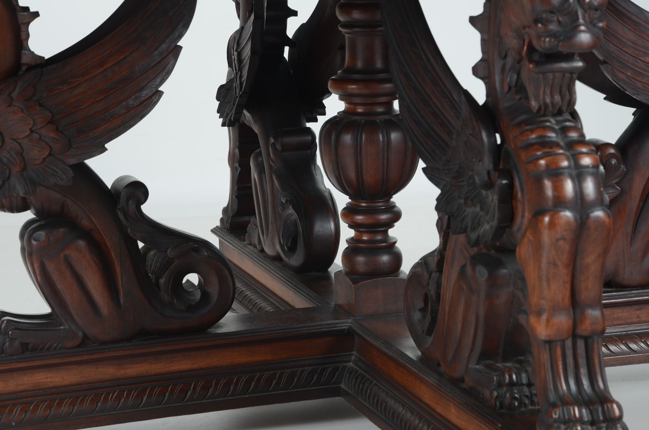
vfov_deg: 13.0
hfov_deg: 19.5
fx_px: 1889
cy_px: 215
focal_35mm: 105
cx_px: 324
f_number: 9
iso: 200
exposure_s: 1/80
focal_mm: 70
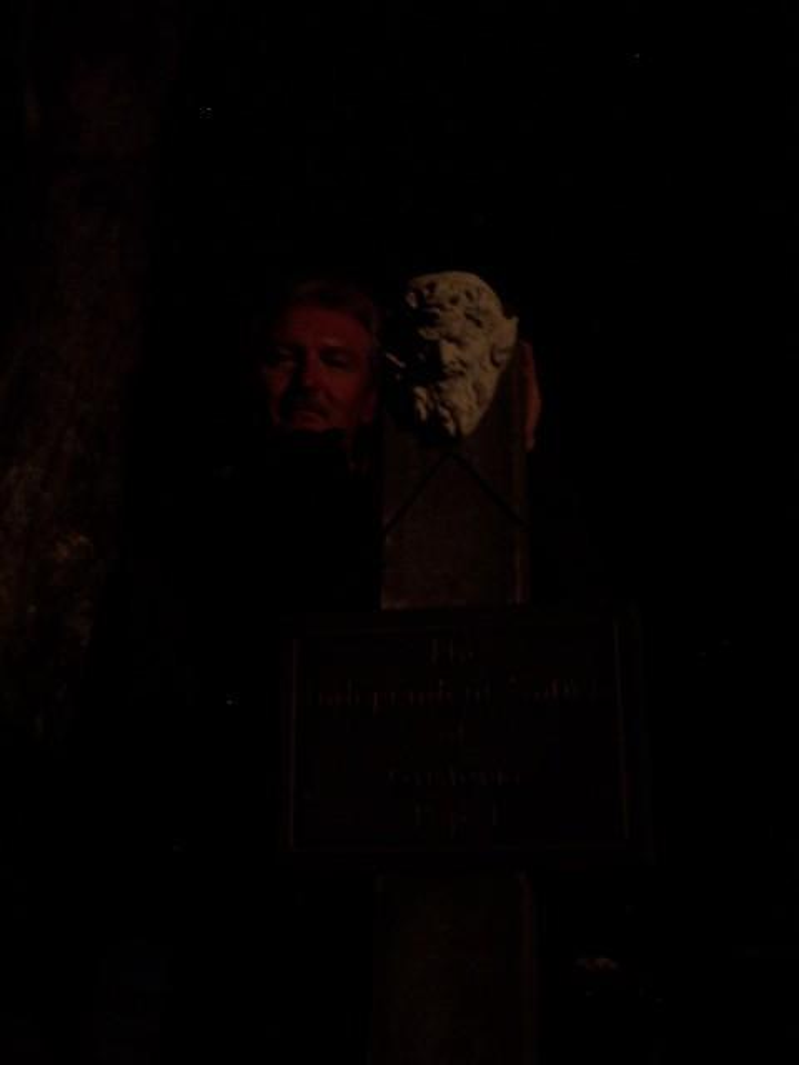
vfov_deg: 50.1
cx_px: 400
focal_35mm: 37
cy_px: 532
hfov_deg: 38.7
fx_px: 1139
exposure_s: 1/8
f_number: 2.8
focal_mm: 5.6
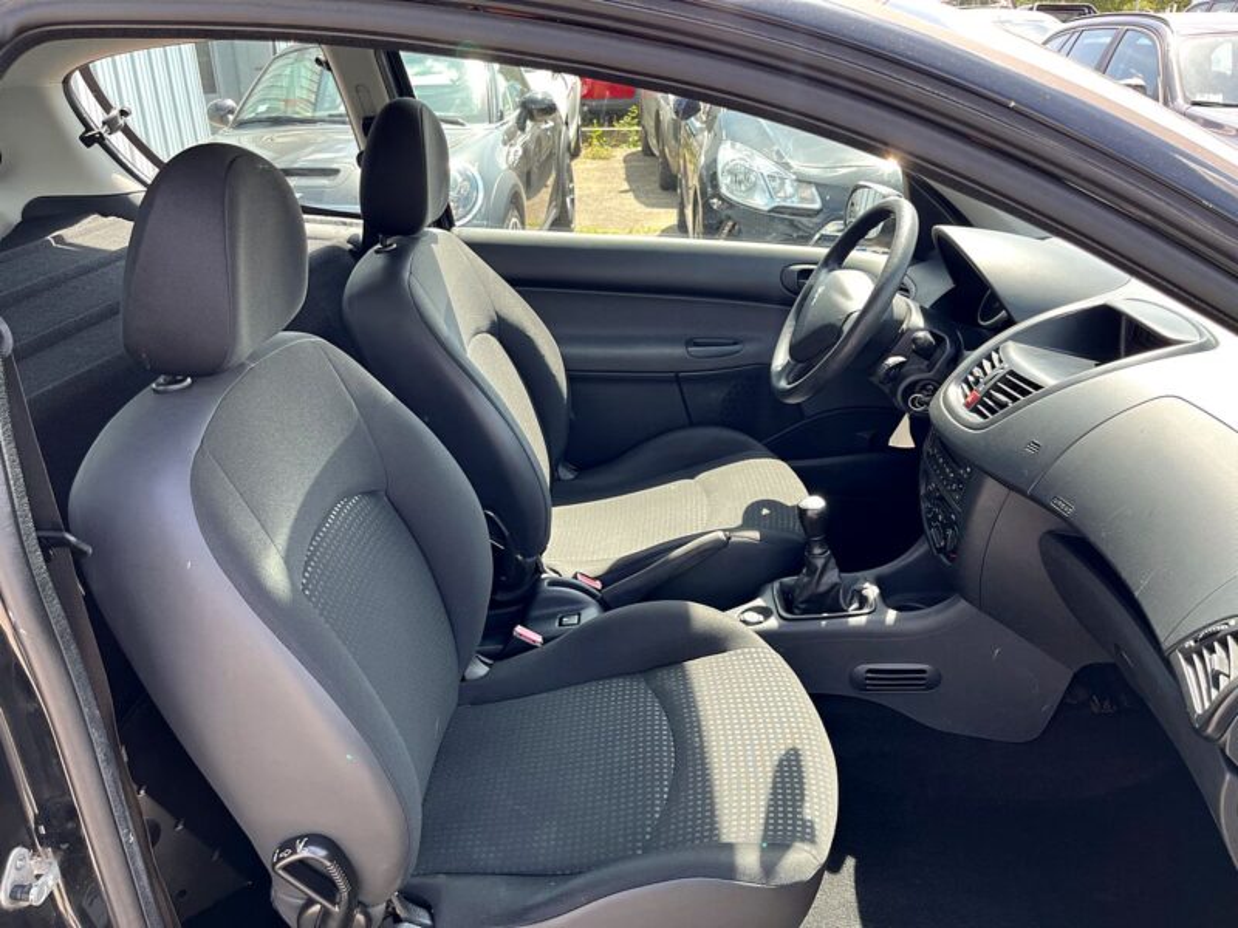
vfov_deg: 53.1
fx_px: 930
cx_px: 619
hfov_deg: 67.3
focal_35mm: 26
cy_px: 464
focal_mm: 5.1
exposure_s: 1/265
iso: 40
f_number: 1.6
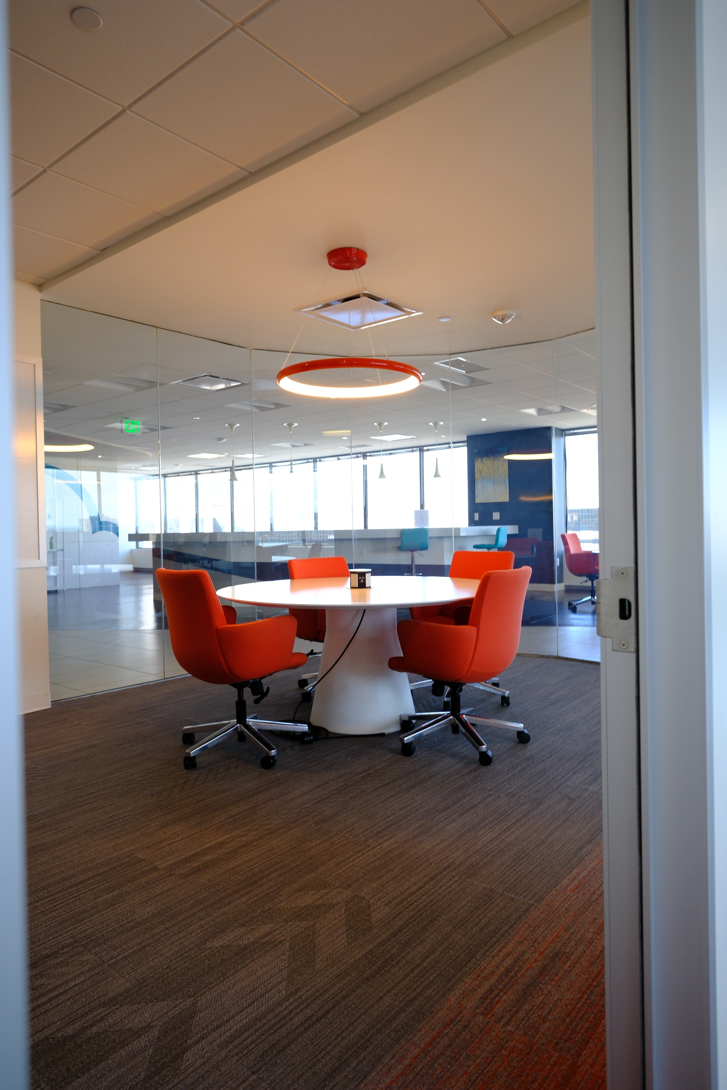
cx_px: 364
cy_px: 545
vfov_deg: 81.2
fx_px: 636
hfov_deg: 59.5
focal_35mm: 21
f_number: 4
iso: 640
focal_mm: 14
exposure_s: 1/60
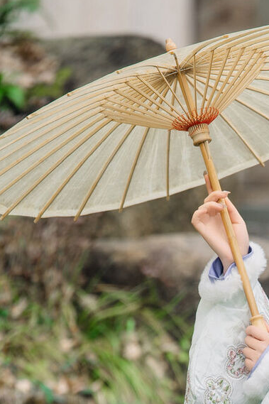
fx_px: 4127
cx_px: 309
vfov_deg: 5.6
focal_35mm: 368
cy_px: 420
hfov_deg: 3.7
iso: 100
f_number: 2.8
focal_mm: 133
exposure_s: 1/320
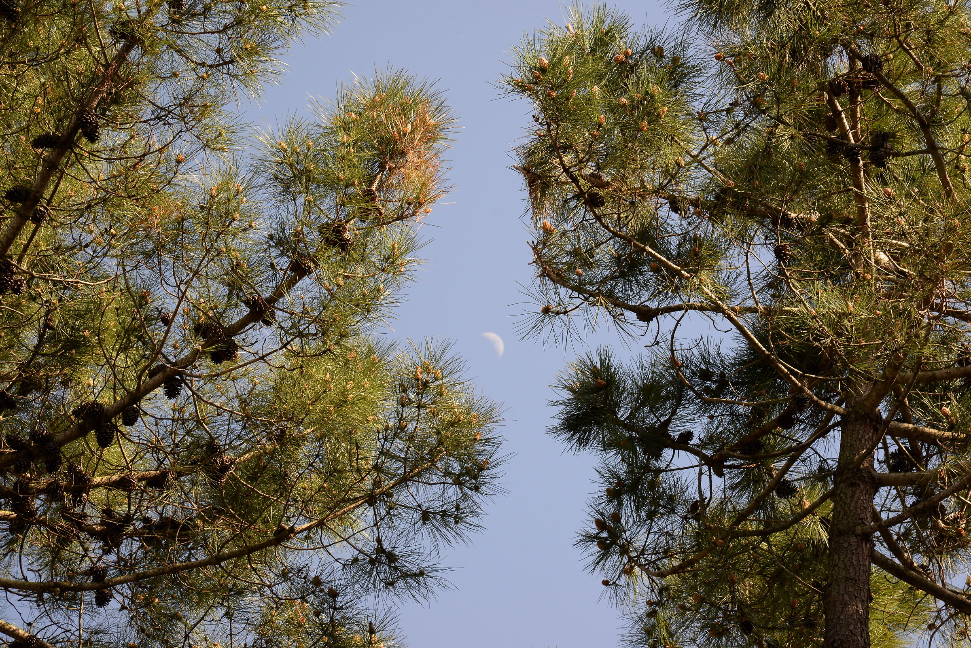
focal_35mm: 105
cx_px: 486
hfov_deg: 19.4
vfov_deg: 13.1
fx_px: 2833
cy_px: 324
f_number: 8
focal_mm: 105
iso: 400
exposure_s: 1/250
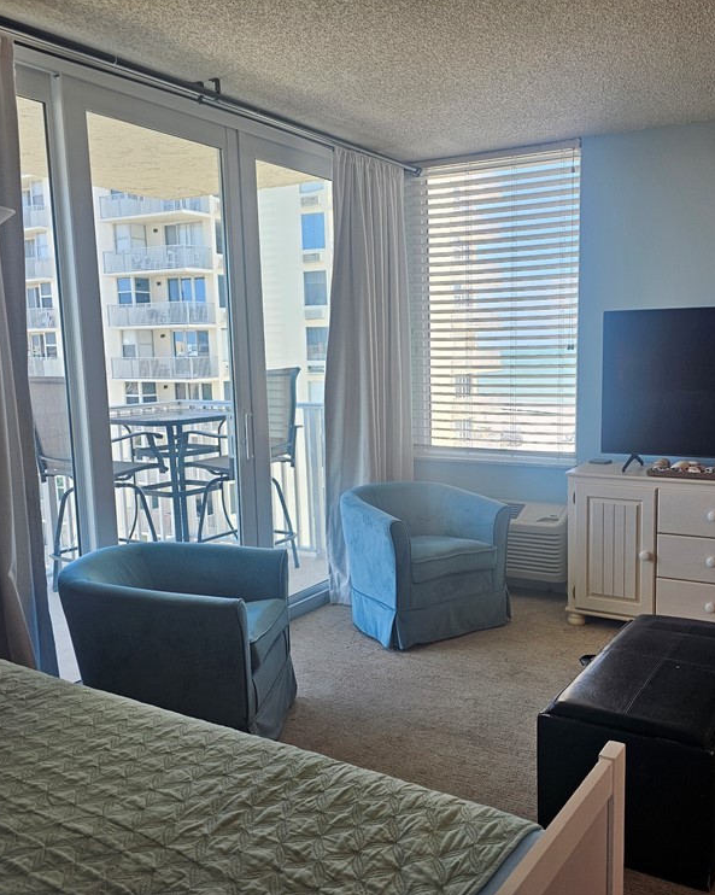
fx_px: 821
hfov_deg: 46.8
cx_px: 430
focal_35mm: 31
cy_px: 457
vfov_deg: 57.2
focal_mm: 6.3
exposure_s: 1/207
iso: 100
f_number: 1.7
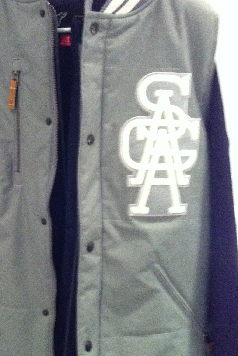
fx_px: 555
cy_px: 197
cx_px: 70
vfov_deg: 35.6
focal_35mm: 56
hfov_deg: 24.0
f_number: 2.8
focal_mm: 3.85
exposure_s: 1/15
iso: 640
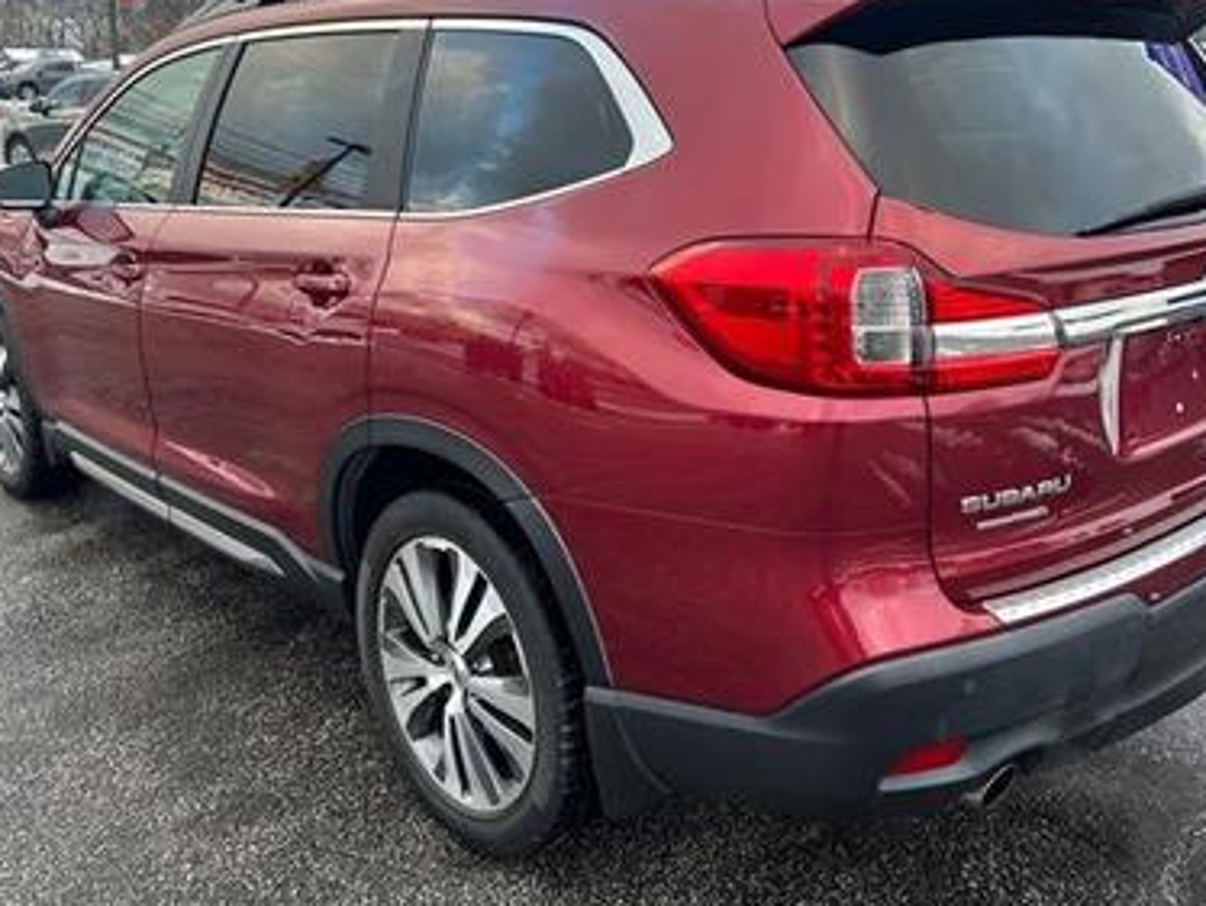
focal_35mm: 35
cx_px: 613
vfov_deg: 40.5
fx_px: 1220
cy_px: 342
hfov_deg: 52.6
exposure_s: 1/121
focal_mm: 5.7
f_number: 1.5
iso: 40
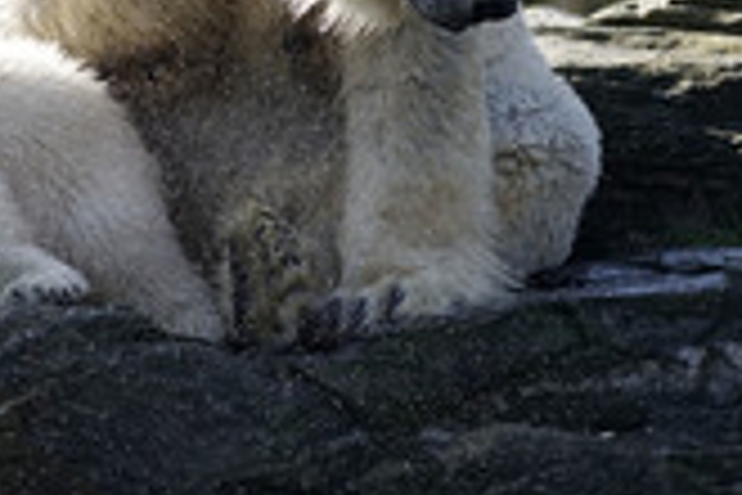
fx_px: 11253
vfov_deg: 2.5
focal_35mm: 546
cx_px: 119
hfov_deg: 3.8
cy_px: 4
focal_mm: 200
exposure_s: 1/1600
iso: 640
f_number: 5
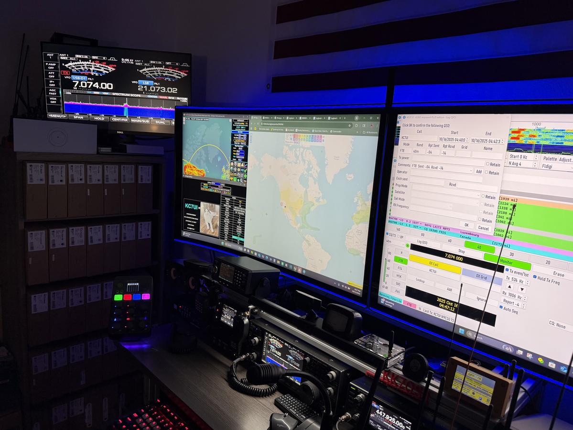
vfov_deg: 56.8
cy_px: 215
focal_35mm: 24
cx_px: 286
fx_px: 397
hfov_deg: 71.6
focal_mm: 6.76
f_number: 1.78
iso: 200
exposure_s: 1/80
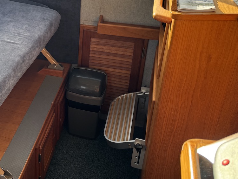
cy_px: 42
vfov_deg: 29.7
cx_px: 35
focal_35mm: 48
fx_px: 330
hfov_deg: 37.7
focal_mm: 6.76
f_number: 1.78
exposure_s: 1/372
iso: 80
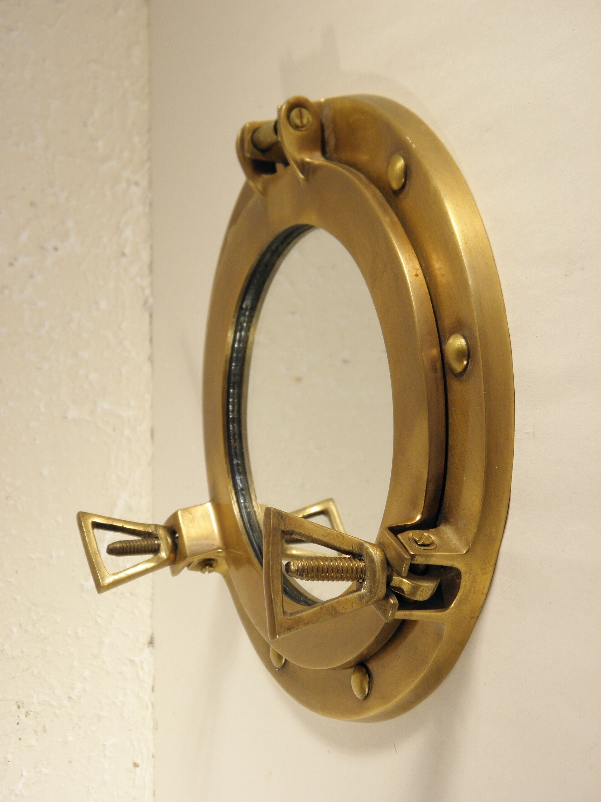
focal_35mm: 54
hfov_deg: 27.0
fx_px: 1250
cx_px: 300
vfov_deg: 35.5
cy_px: 401
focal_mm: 9.7
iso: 100
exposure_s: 1/50
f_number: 4.1
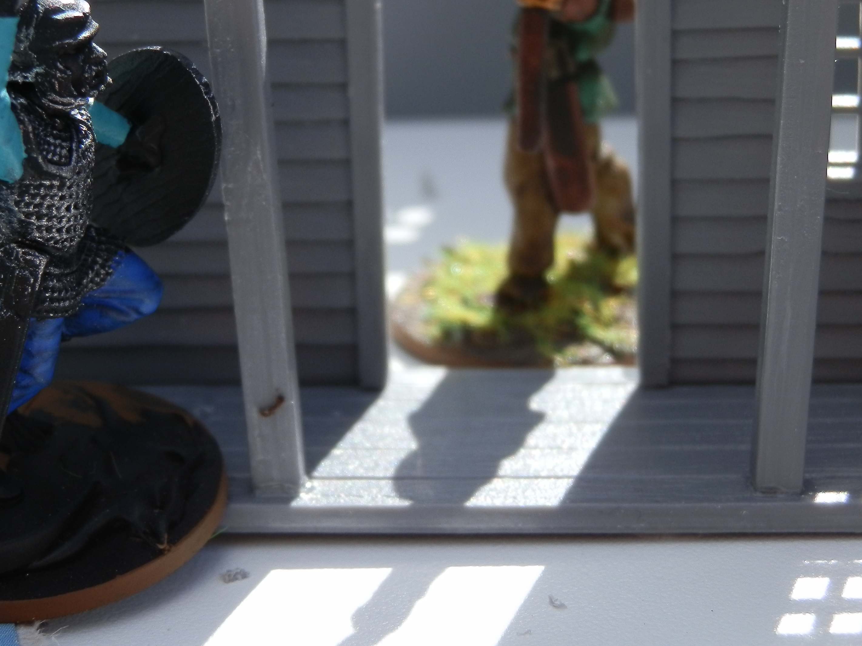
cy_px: 259
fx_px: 2291
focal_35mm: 92
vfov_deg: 16.0
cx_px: 344
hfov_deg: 21.3
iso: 64
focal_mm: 10.99
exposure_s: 1/640
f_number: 3.7
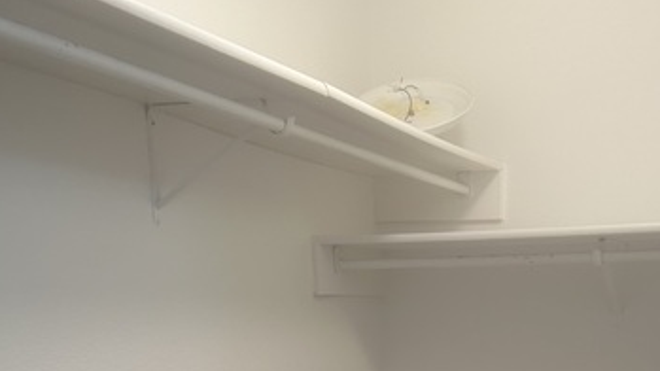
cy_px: 534
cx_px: 450
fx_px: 910
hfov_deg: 39.3
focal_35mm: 52
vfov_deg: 20.2
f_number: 1.5
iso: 100
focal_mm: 5.7
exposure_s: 1/60
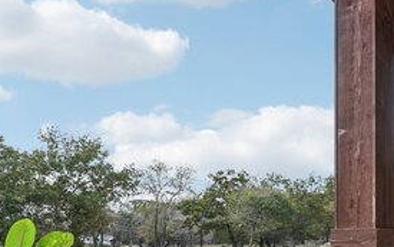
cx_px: 325
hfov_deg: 48.1
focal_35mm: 38
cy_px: 252
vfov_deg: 30.9
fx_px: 408
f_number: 8
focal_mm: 16
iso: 400
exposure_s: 1/400
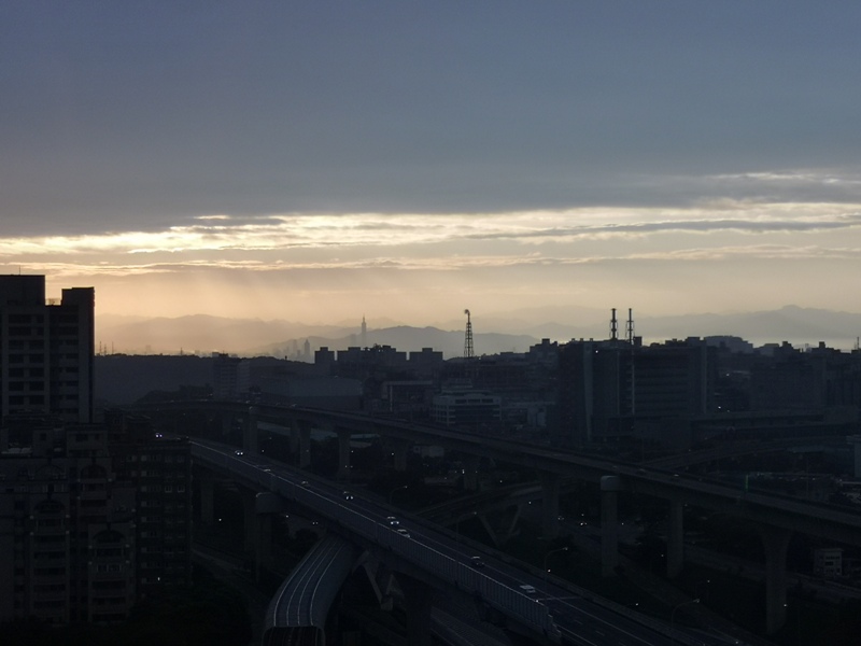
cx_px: 430
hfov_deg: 26.3
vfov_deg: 19.9
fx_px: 1841
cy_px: 323
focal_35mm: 74
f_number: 1.8
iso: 50
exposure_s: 1/241
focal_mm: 3.95
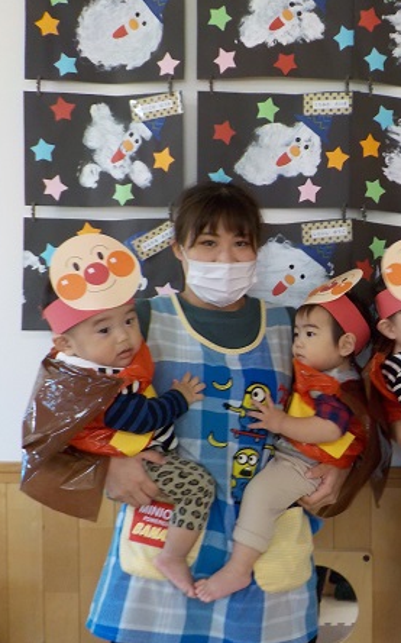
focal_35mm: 43
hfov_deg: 28.4
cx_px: 378
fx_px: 753
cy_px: 323
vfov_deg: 46.2
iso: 220
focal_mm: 4.1
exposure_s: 1/30
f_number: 3.3
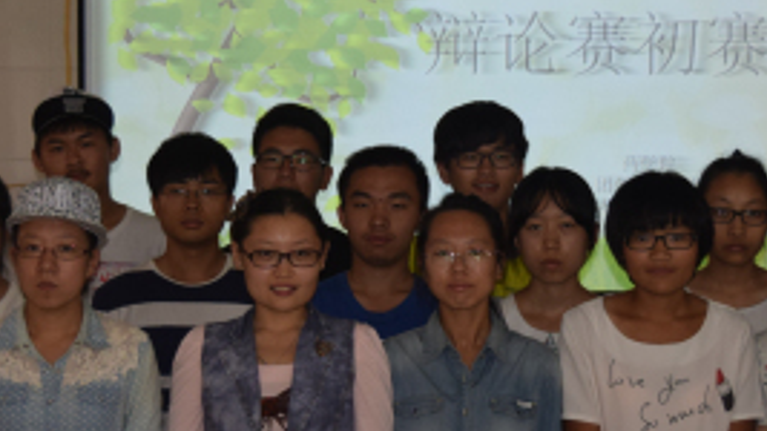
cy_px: 210
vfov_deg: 12.2
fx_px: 2013
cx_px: 379
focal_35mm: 99
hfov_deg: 21.6
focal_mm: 28
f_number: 4.2
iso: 800
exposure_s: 1/200
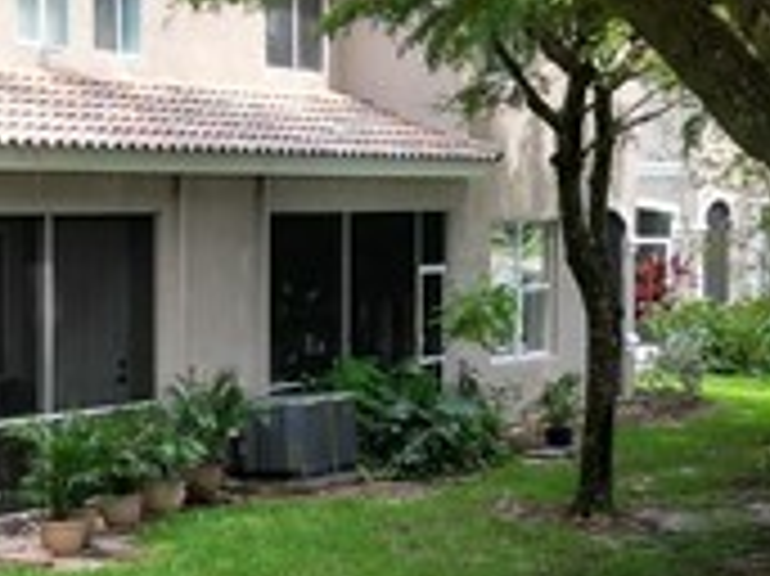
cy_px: 400
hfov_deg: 13.7
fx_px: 3201
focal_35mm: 144
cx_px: 320
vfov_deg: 10.3
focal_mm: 6.72
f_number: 1.7
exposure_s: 1/640
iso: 100
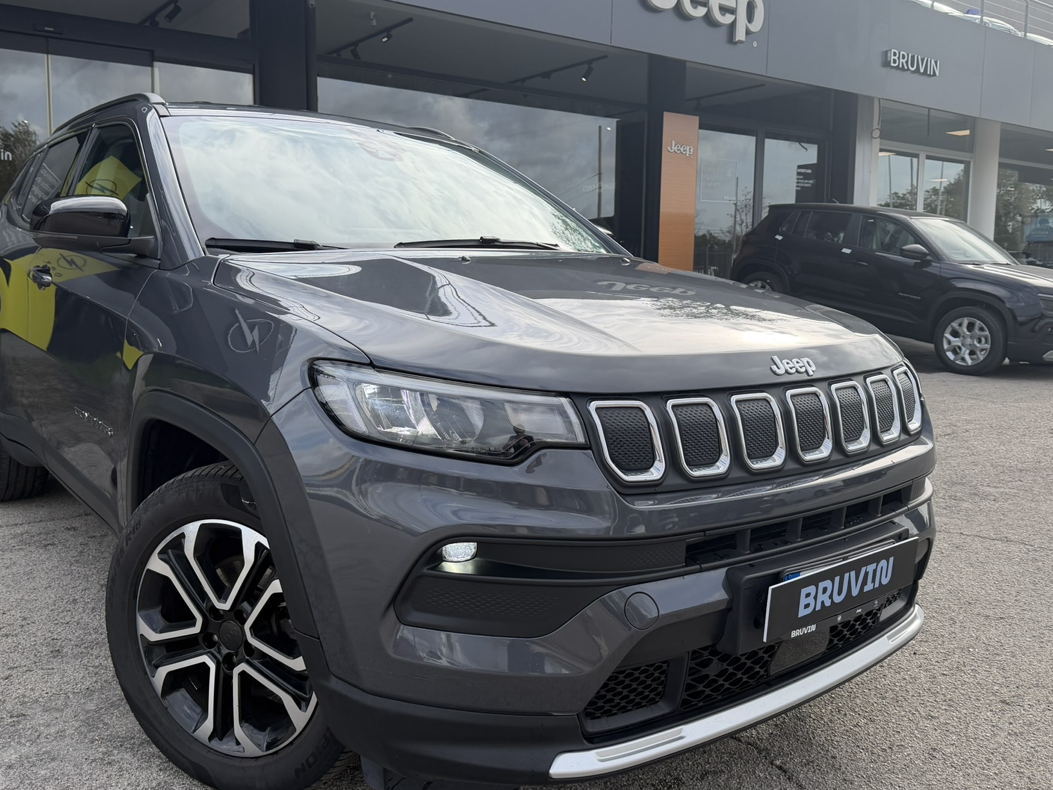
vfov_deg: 46.8
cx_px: 494
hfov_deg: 59.9
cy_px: 362
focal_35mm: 30
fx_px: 913
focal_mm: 6.76
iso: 100
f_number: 1.78
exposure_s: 1/1901
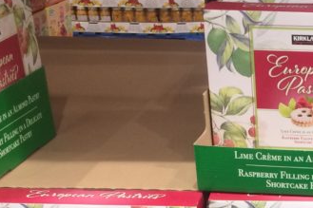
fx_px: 817
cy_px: 337
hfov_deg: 20.5
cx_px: 362
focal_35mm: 94
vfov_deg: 13.5
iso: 64
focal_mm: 4.15
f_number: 2.2
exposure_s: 1/30
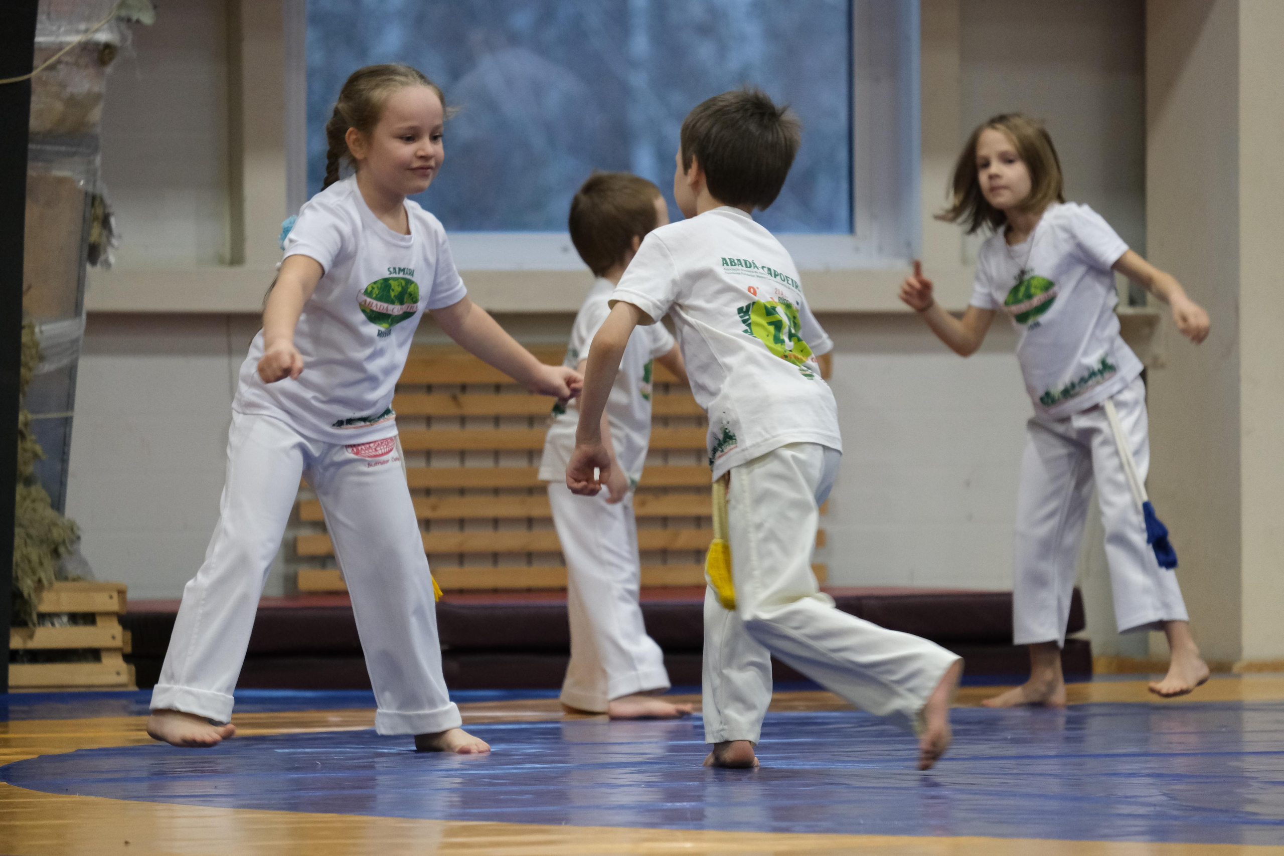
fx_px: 8774
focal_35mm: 246
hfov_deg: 8.4
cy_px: 428
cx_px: 642
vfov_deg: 5.6
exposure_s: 1/170
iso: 2500
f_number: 4.6
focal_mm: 164
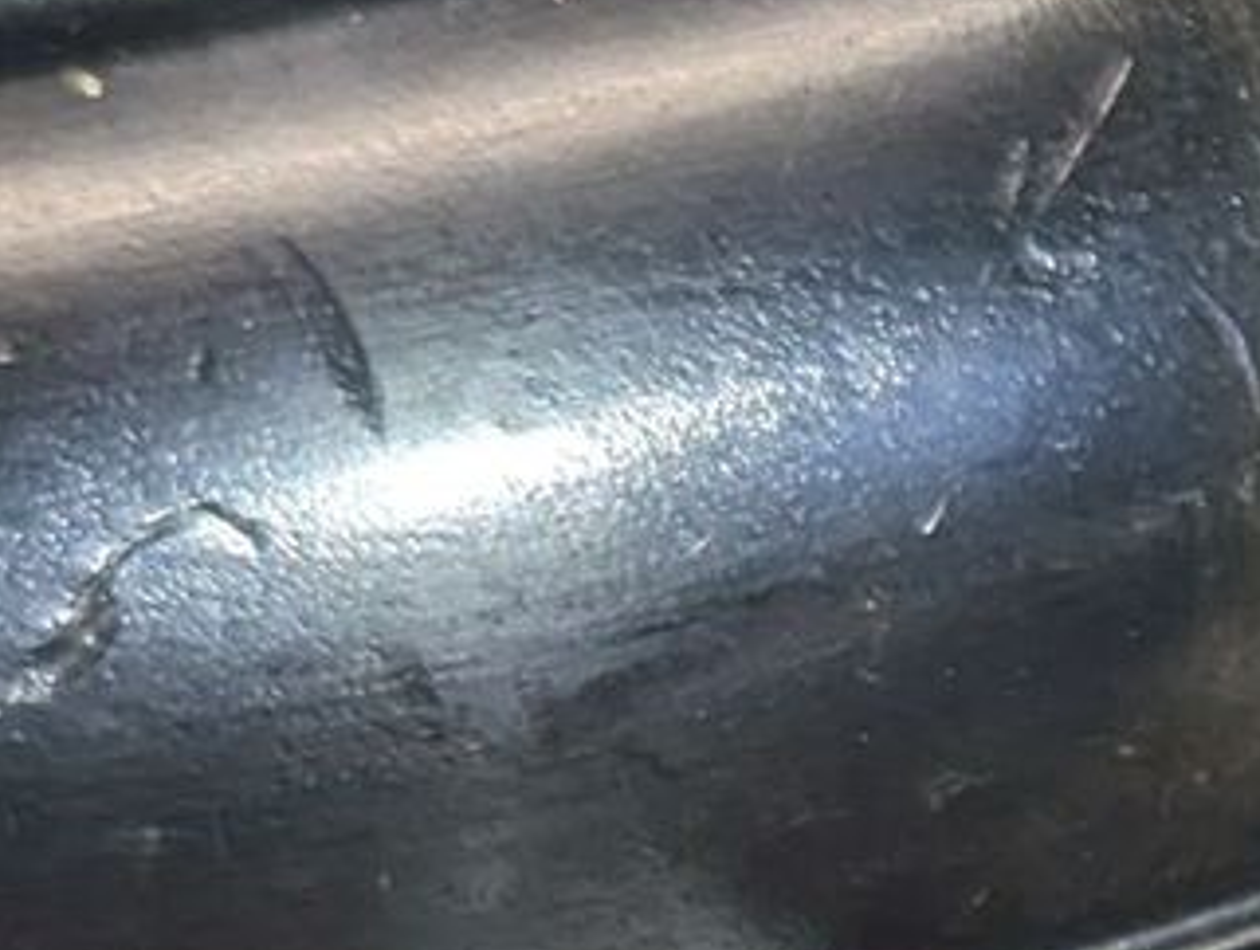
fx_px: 8716
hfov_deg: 7.8
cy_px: 1364
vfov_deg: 6.2
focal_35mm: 239
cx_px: 2689
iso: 152
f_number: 1.85
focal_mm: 6.81
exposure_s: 1/99.9
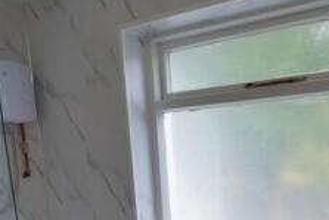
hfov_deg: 43.2
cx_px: 244
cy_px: 261
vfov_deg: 27.2
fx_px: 402
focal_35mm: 44
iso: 400
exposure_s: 1/400
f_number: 3.5
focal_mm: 10
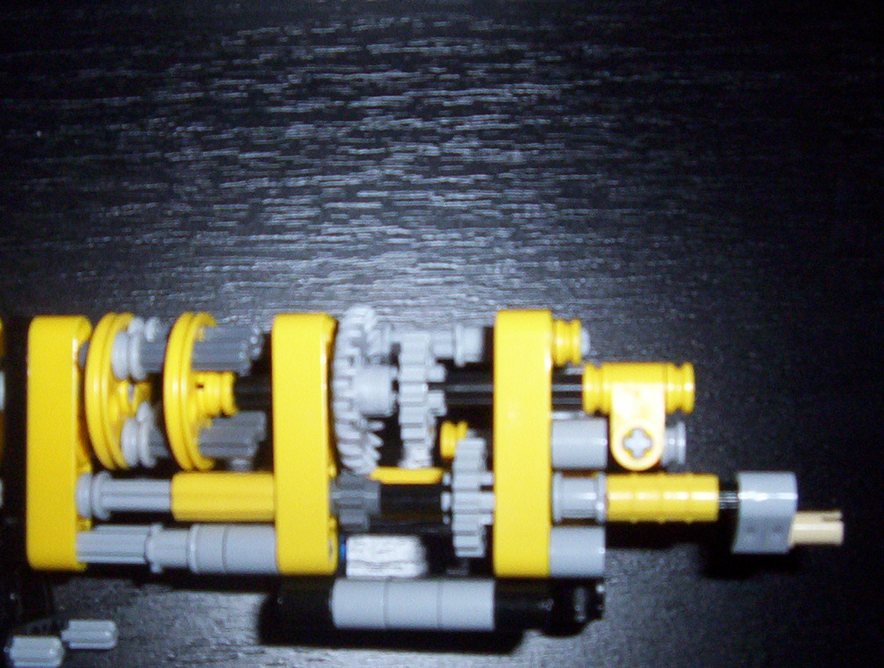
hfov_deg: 34.8
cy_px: 397
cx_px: 409
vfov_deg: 26.6
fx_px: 1408
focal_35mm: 55
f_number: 3.84
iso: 140
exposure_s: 1/60
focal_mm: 5.26
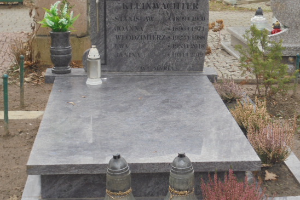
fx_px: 566
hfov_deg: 29.7
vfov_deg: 20.0
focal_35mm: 68
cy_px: 96
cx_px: 161
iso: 100
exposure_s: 1/30
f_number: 5.2
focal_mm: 10.1
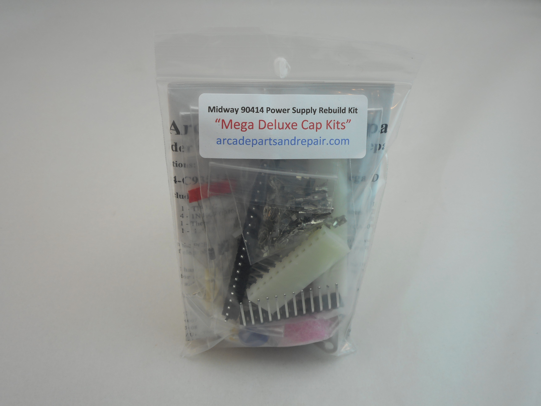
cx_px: 270
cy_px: 203
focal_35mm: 39
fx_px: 610
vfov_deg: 36.8
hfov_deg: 47.9
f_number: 4.5
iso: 80
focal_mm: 6.9
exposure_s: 1/50
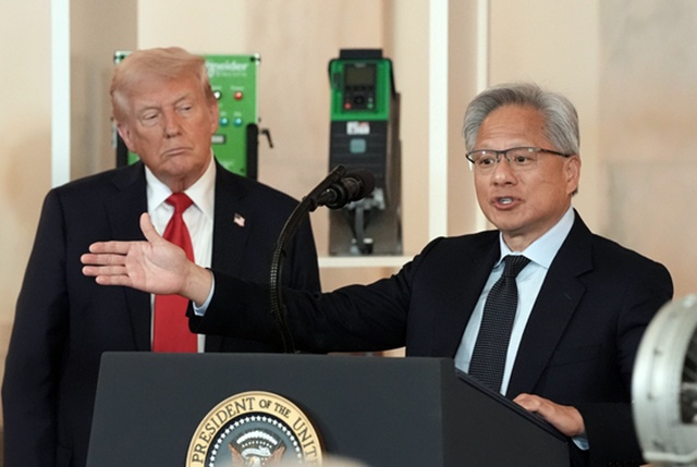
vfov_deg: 6.0
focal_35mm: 229
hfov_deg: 9.0
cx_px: 348
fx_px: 4441
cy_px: 234
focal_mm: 153
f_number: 4
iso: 6400
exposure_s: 1/250
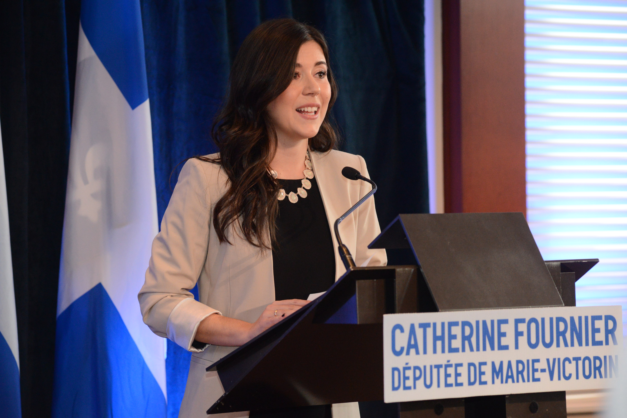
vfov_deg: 9.5
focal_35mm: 145
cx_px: 314
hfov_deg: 14.2
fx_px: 2525
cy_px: 209
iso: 4000
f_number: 7.1
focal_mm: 145
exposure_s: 1/100
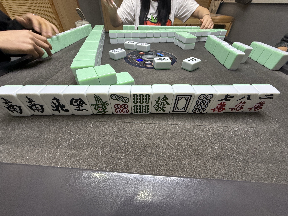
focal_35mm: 14
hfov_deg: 102.1
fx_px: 116
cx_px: 144
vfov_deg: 85.7
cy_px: 108
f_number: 2.2
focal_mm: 2.22
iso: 320
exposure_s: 1/100
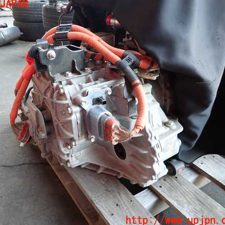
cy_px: 112
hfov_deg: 53.6
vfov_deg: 54.0
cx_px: 88
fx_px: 221
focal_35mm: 30
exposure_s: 1/40
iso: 200
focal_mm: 4.5
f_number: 2
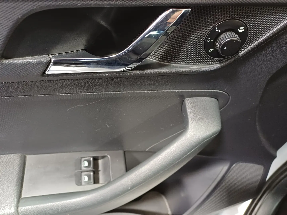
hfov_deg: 69.4
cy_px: 108
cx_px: 144
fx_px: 207
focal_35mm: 25
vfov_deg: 54.9
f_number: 1.8
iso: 500
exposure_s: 1/25
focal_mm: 4.65
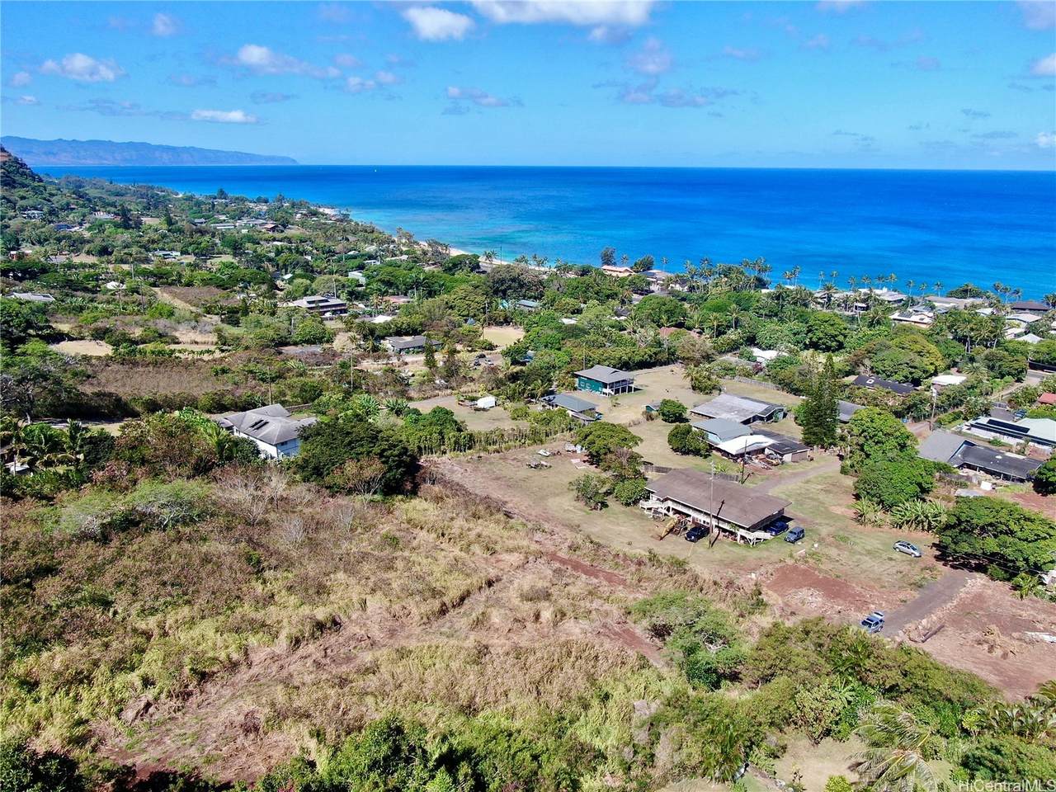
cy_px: 396
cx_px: 528
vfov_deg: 56.8
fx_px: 732
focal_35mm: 24
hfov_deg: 71.6
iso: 100
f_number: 2.8
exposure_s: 1/1000
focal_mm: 4.39
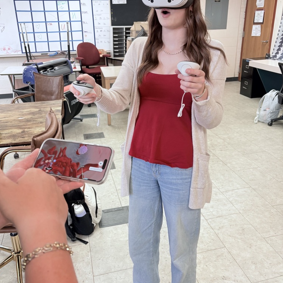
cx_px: 141
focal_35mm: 31
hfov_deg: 52.5
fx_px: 287
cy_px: 126
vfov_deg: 52.4
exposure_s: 1/120
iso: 125
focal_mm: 5.96
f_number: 1.6
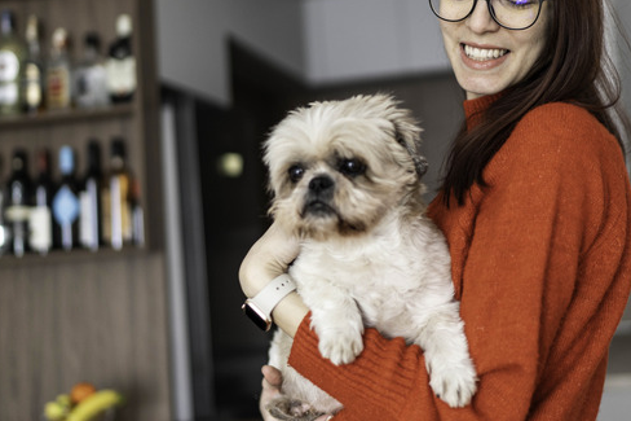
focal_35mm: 56
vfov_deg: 24.0
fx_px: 981
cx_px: 403
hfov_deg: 35.4
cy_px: 126
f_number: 1.4
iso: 320
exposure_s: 1/800
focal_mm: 35
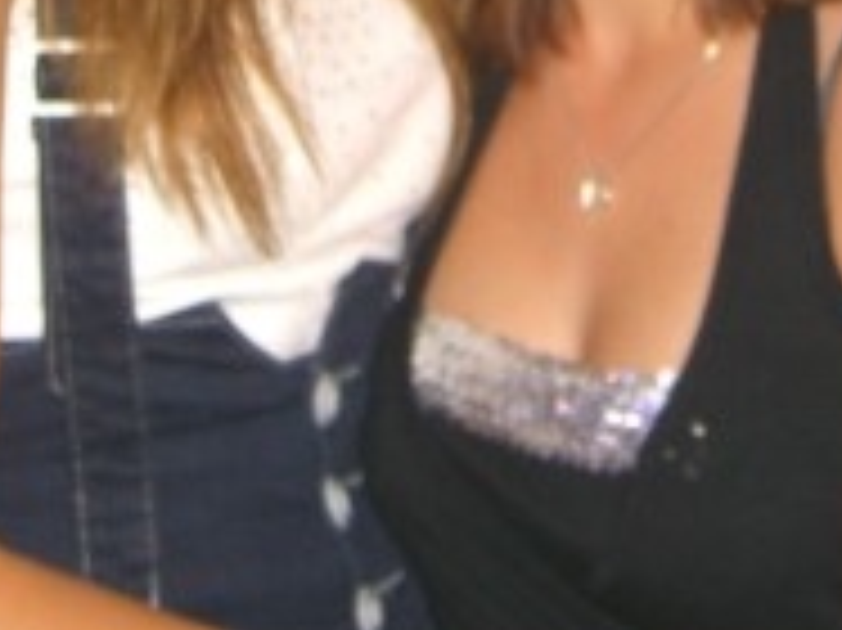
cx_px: 387
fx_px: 2966
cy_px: -378
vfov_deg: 11.5
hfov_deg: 16.2
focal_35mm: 122
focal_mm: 7.9
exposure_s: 1/60
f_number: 2.8
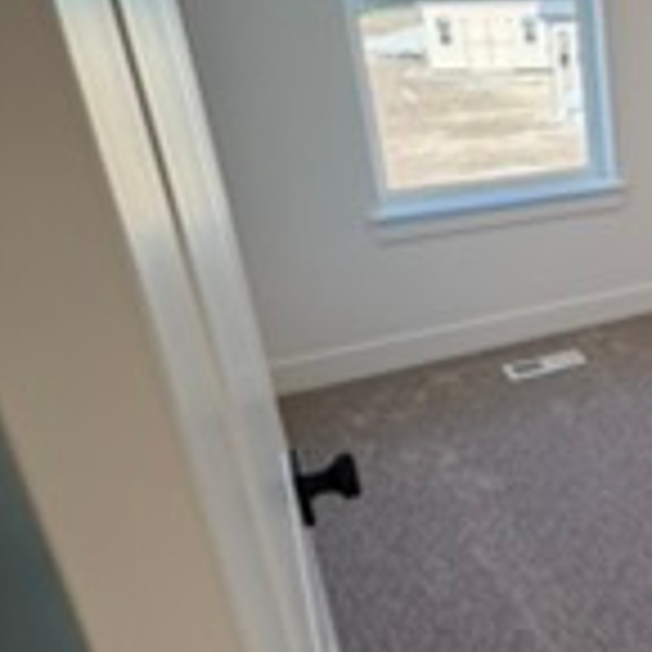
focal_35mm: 41
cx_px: 800
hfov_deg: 32.9
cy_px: 306
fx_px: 874
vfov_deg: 40.9
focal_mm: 2.22
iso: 125
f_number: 2.2
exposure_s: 1/120
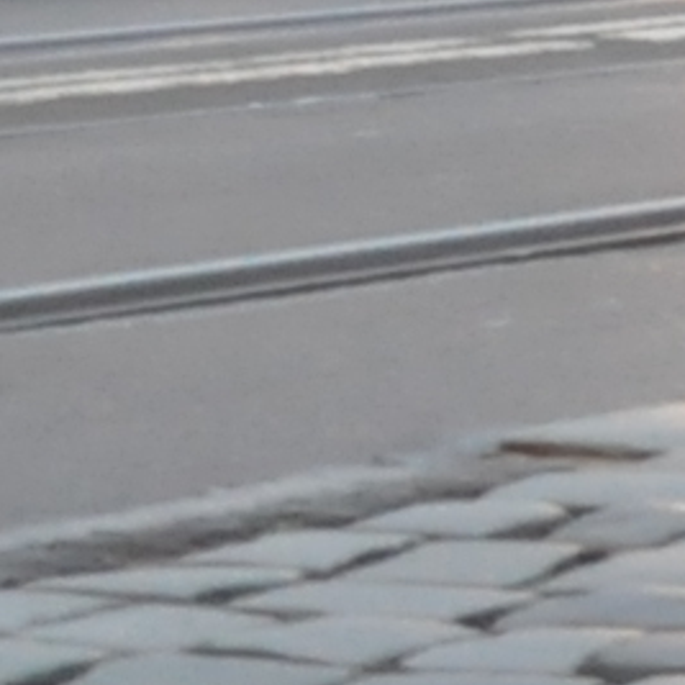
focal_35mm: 276
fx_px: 6179
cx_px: 3443
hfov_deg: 5.1
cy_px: 405
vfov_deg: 6.3
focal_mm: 18
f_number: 4.5
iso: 1600
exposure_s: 1/80
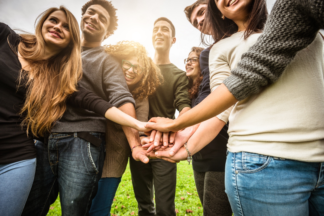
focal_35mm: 16
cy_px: 108
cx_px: 162
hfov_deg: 96.7
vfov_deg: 73.8
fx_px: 144
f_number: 5
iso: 320
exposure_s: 1/200
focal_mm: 16
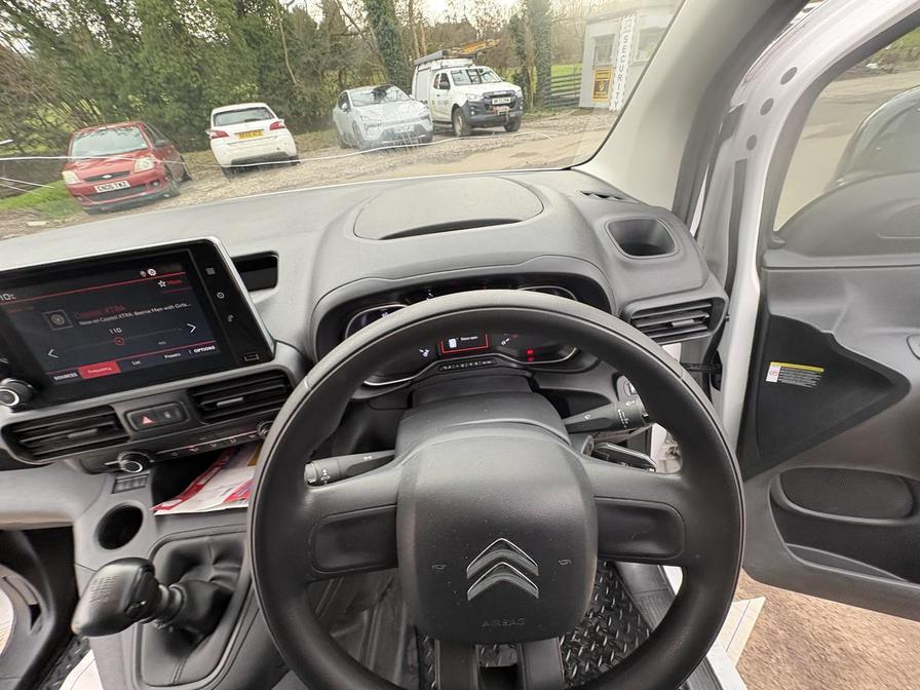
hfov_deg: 102.1
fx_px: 372
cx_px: 460
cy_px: 345
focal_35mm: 14
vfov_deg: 85.7
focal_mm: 2.22
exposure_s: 1/99
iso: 125
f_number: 2.2
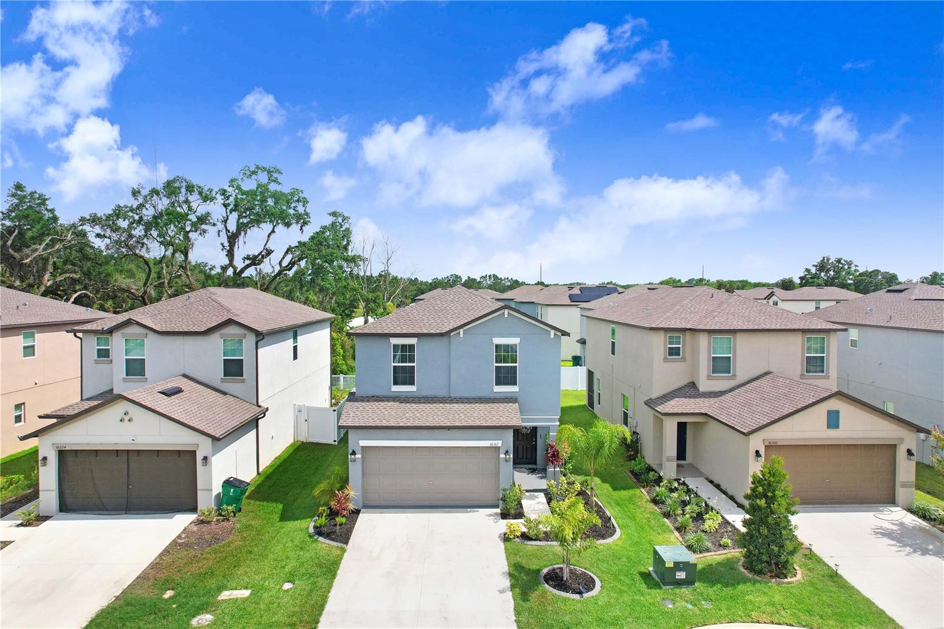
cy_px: 314
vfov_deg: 57.2
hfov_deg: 78.6
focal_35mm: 22
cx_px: 472
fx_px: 577
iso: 200
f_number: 2.8
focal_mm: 8.38
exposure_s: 1/800
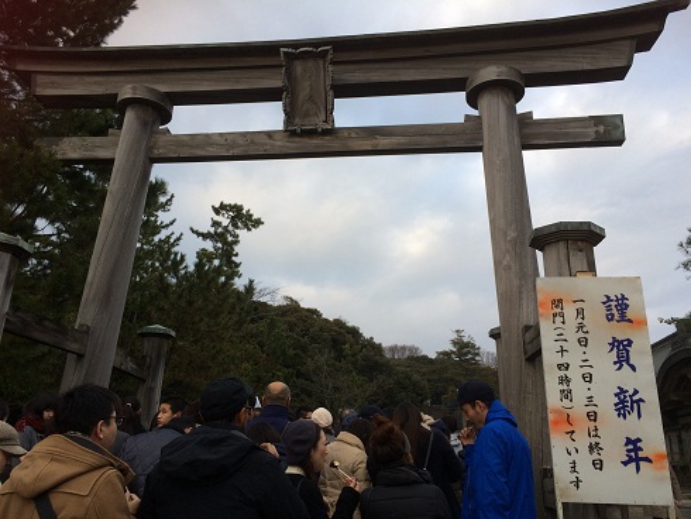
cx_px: 346
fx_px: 579
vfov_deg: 48.3
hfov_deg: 61.6
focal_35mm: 29
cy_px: 260
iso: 32
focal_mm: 4.15
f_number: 2.2
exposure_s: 1/131
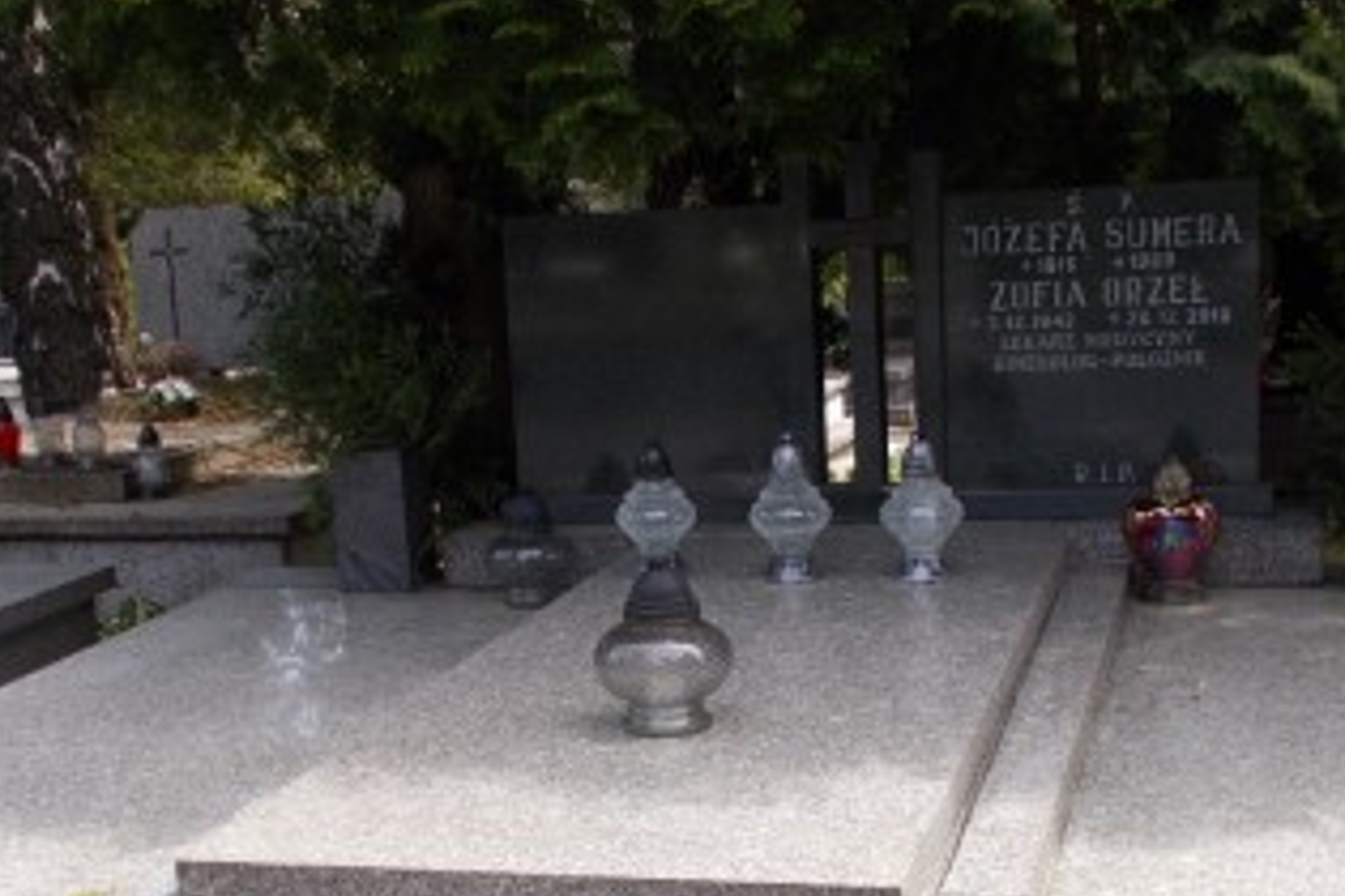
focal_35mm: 55
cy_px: 687
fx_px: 2055
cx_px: 675
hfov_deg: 36.2
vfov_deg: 24.3
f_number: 3.2
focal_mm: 4.6
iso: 80
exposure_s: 1/250
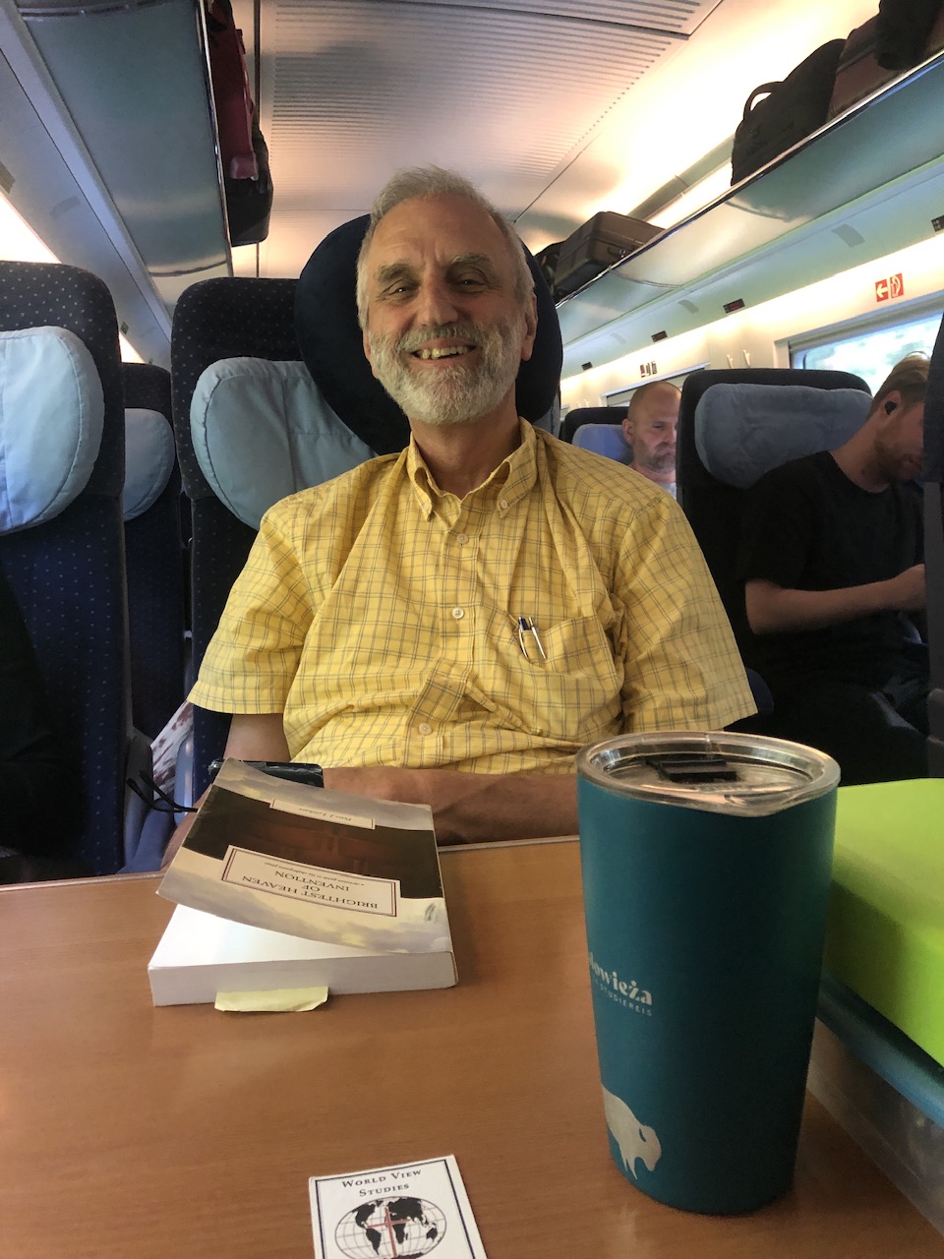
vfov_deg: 63.4
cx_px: 472
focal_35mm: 28
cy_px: 630
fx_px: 1018
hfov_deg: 49.7
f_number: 1.8
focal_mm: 4
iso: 80
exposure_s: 1/15
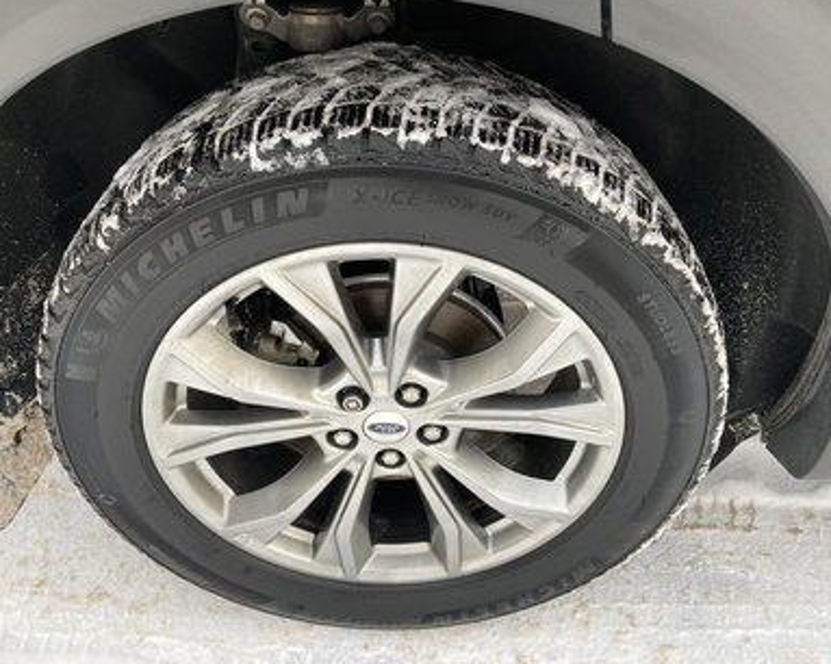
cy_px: 329
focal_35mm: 30
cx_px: 419
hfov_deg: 58.8
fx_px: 737
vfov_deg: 48.5
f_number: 1.8
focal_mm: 3.99
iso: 50
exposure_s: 1/121
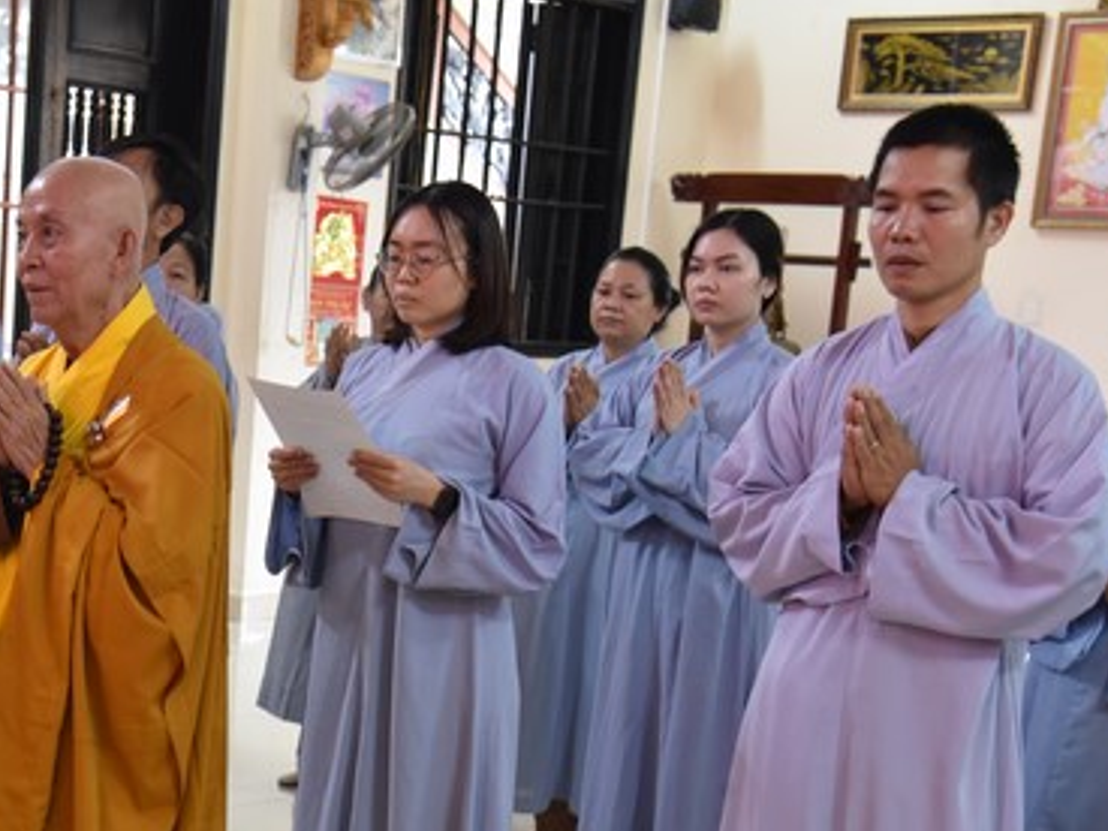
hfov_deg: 27.9
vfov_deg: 21.5
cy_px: 545
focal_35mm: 68
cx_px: 205
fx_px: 2177
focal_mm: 40
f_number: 4
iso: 2800
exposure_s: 1/60
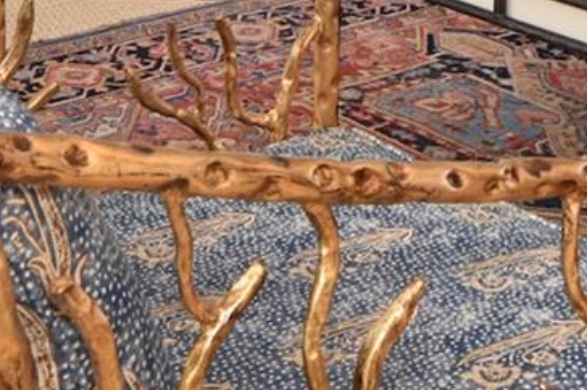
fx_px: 1512
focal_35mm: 93
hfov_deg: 21.3
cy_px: -475
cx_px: 572
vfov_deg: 12.3
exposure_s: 1/60
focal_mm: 11
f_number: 8
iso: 640
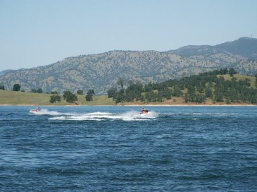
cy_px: 96
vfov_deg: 10.6
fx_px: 1030
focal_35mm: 139
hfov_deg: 14.2
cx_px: 128
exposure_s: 1/180
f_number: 8
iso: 64
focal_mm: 28.22
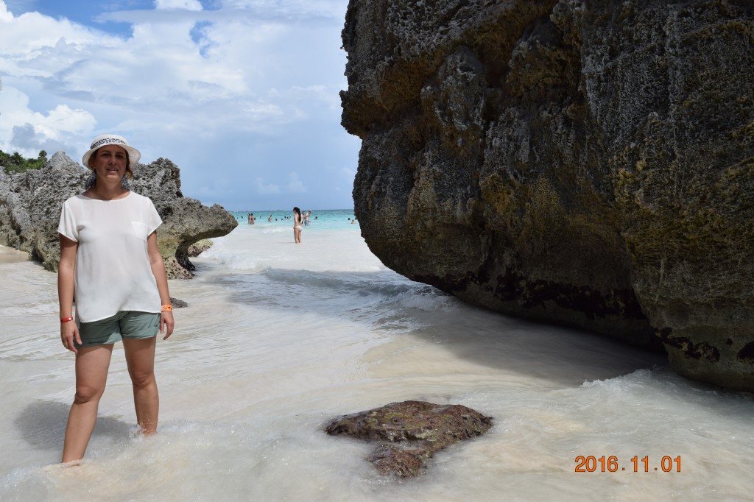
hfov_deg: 67.4
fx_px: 565
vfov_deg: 47.9
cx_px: 377
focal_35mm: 27
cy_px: 251
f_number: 8
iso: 200
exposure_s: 1/640
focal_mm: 18
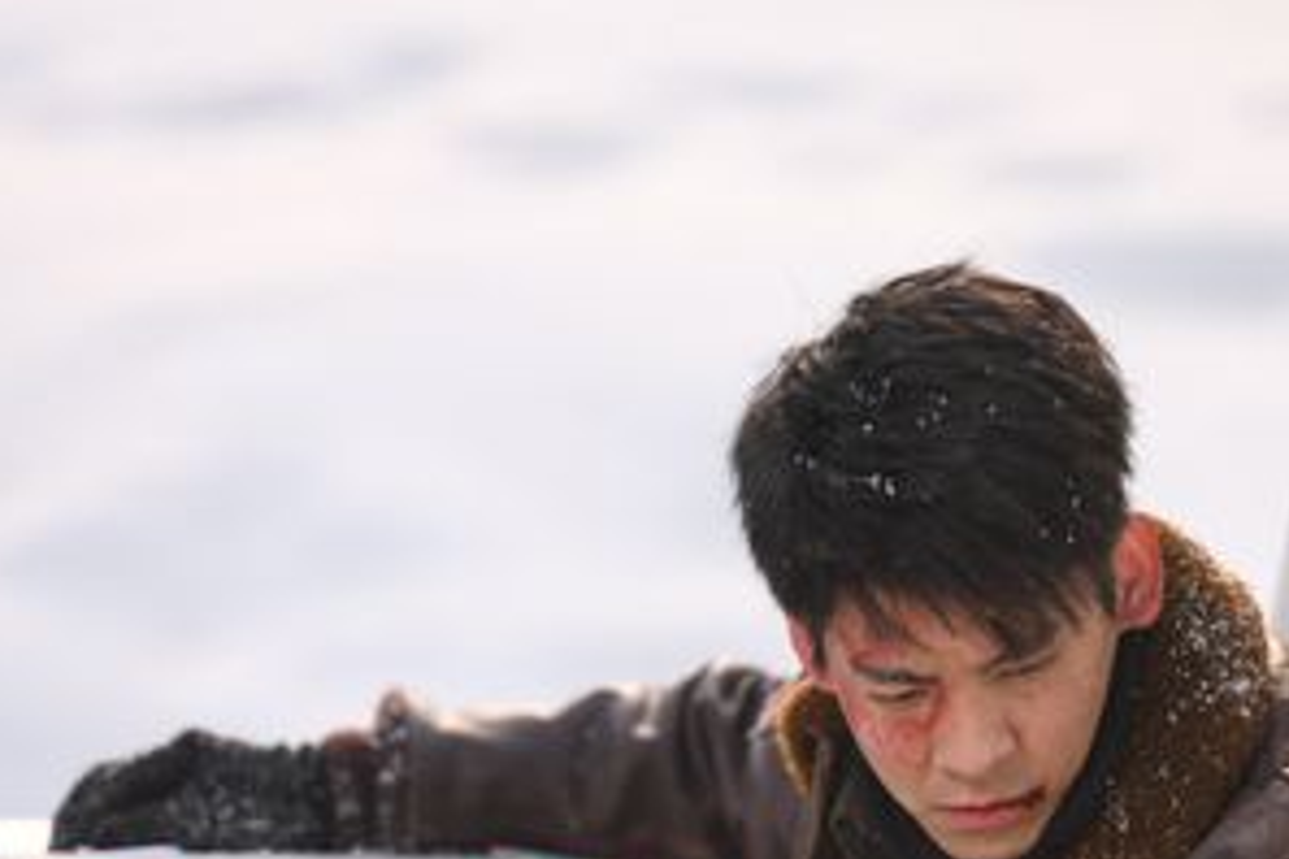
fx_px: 11135
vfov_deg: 4.4
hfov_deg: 6.6
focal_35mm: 311
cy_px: 586
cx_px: 703
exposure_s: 1/640
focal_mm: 200
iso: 64
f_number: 3.5
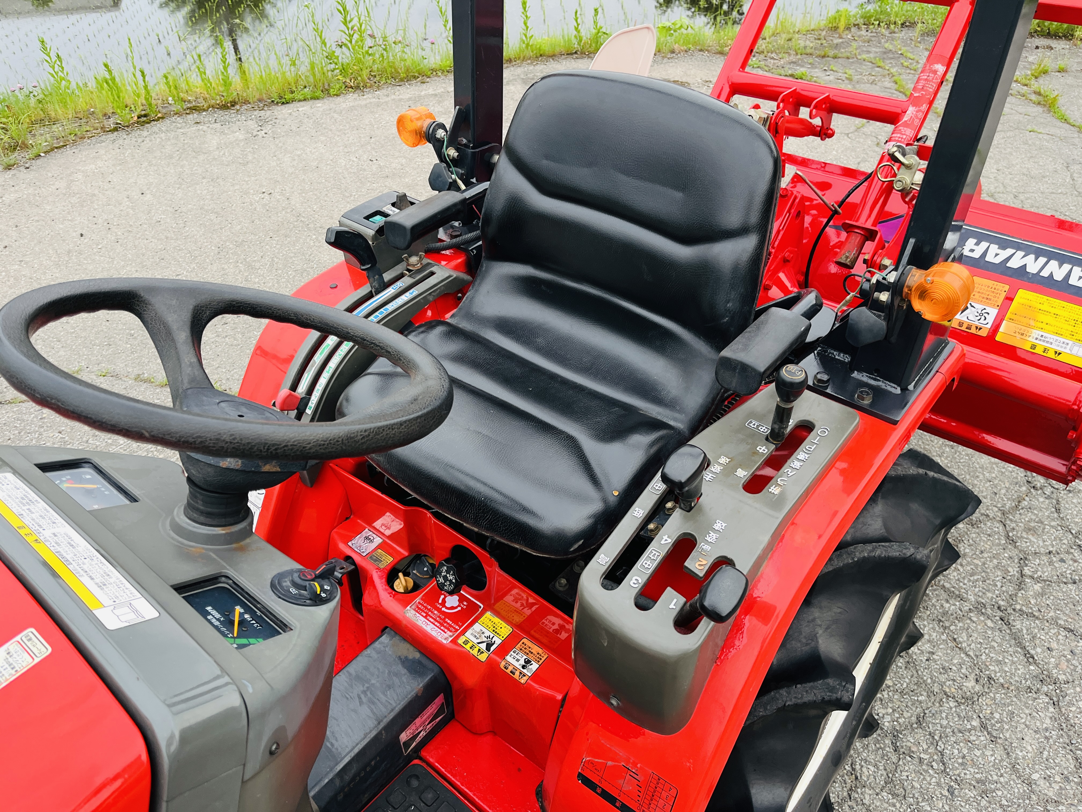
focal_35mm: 26
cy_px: 406
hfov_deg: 67.3
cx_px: 541
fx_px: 813
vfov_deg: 53.1
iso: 125
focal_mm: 5.1
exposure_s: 1/100
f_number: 1.6
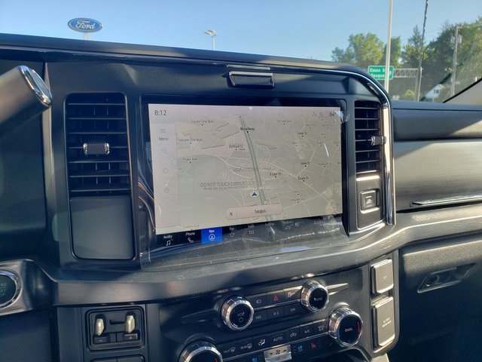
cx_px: 241
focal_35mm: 26
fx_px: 362
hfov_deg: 67.3
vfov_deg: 53.1
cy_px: 181
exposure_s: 1/299
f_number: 2.4
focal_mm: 4.3
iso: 50
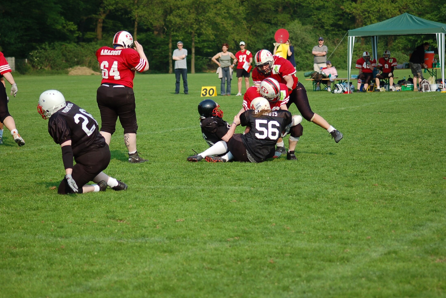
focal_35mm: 144
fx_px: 1778
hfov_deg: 14.3
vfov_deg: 9.6
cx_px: 224
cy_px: 149
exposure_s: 1/1000
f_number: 4.2
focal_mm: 95
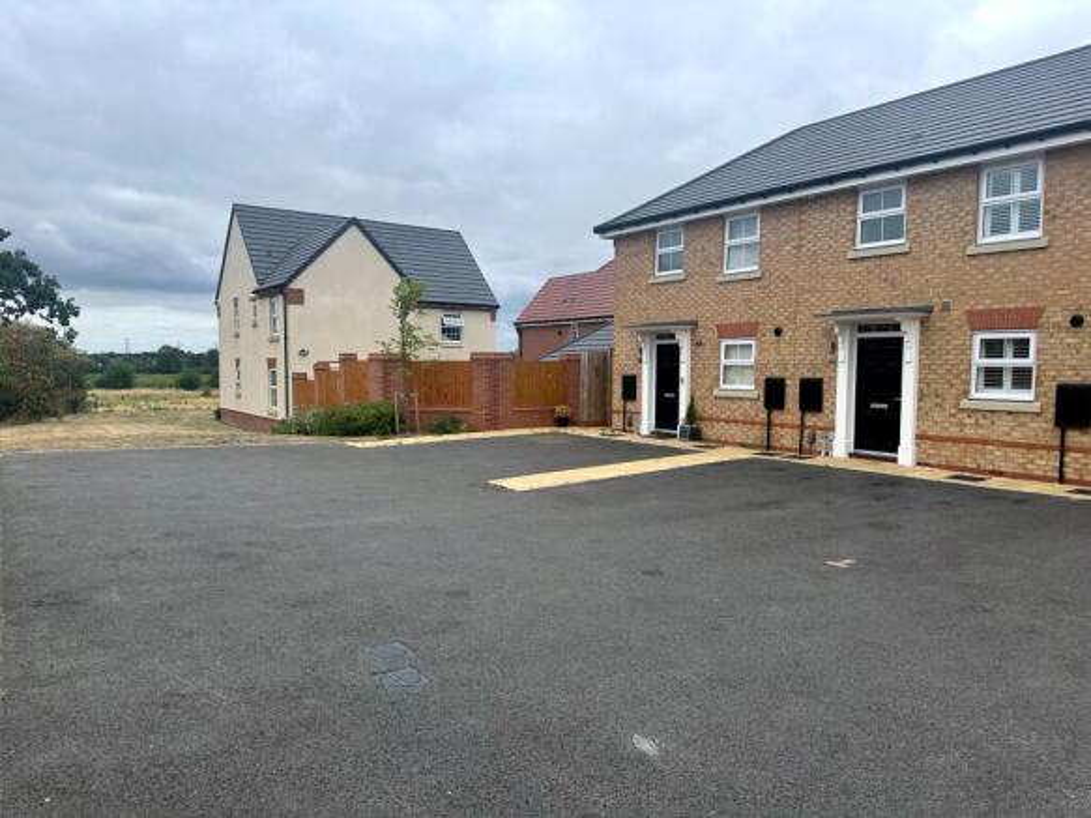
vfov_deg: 56.8
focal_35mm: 24
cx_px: 546
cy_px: 409
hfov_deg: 71.6
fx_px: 756
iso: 80
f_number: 1.78
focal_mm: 6.86
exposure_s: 1/2882
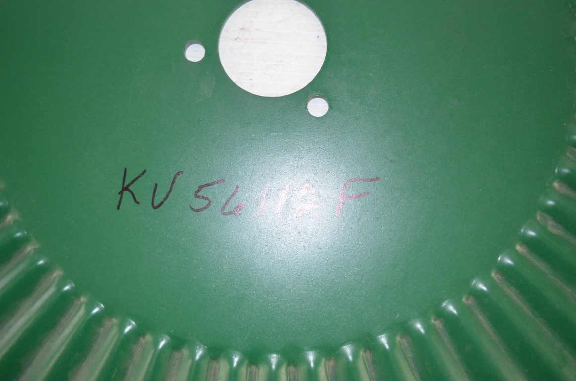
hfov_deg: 57.3
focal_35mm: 33
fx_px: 527
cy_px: 190
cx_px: 288
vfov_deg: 39.8
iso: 640
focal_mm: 22
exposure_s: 1/60
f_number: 4
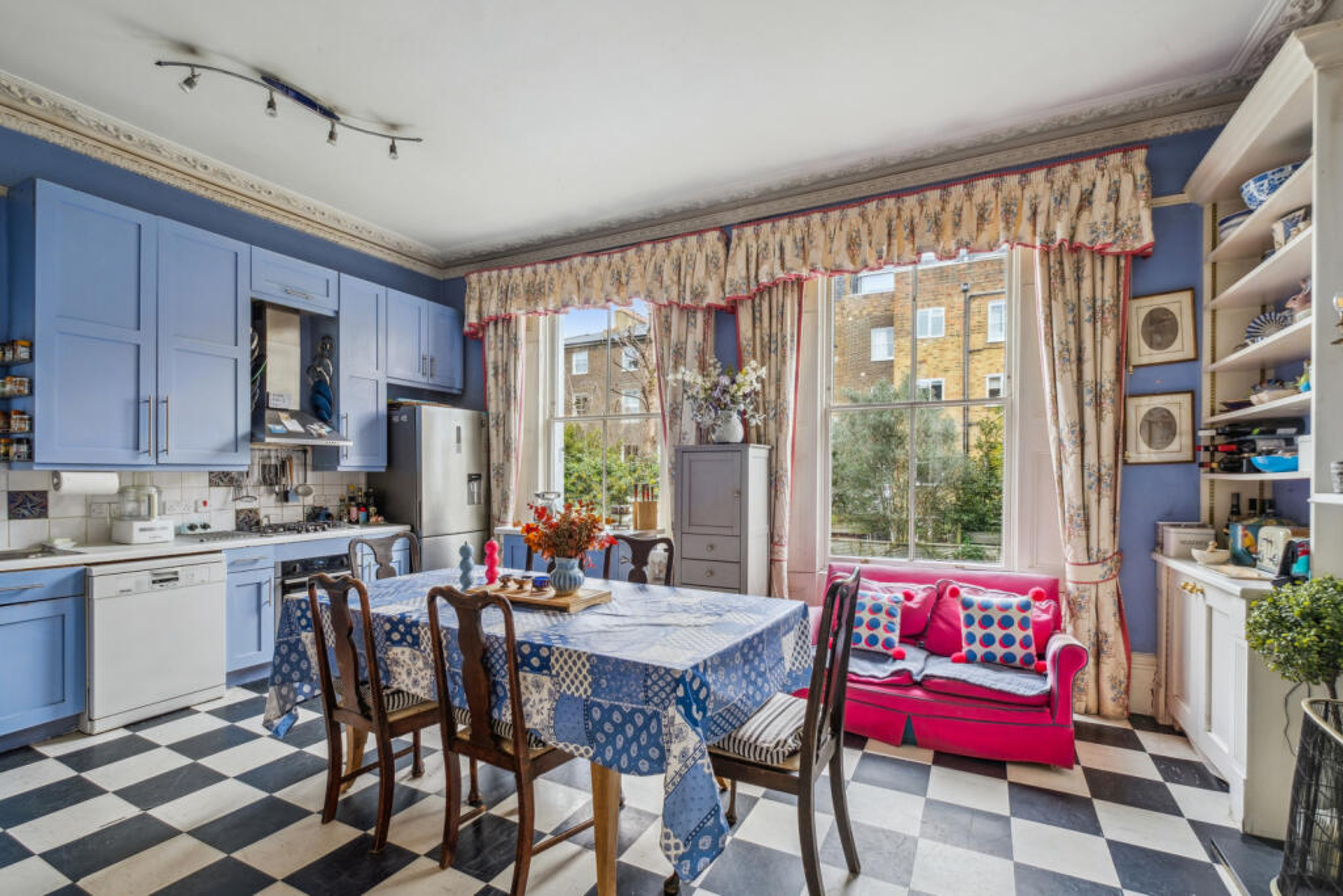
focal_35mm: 15
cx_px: 672
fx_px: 560
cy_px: 448
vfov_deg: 77.3
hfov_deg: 100.4
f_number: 8
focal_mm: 10
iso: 640
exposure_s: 1/20
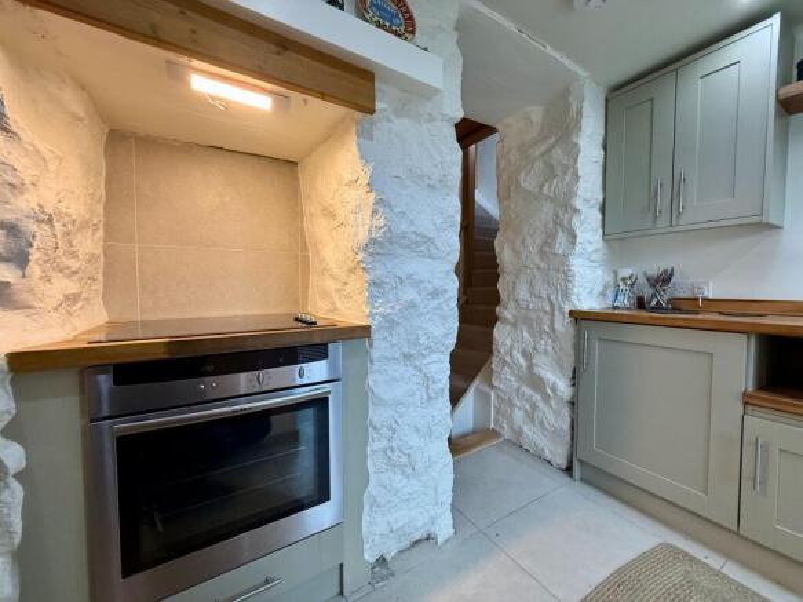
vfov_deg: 85.7
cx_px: 402
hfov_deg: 102.1
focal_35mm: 14
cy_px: 301
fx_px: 325
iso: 160
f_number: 2.2
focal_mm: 2.22
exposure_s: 1/100
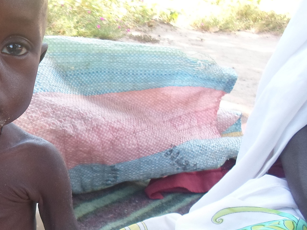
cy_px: 177
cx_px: -5
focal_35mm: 61
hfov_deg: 29.5
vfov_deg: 23.7
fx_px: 541
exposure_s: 1/90
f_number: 2.5
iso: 80
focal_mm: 4.5
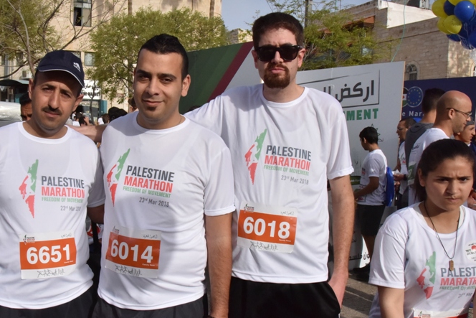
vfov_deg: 35.9
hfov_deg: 50.9
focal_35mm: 37
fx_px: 489
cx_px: 156
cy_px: 184
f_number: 22
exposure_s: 1/2000
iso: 2500
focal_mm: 24
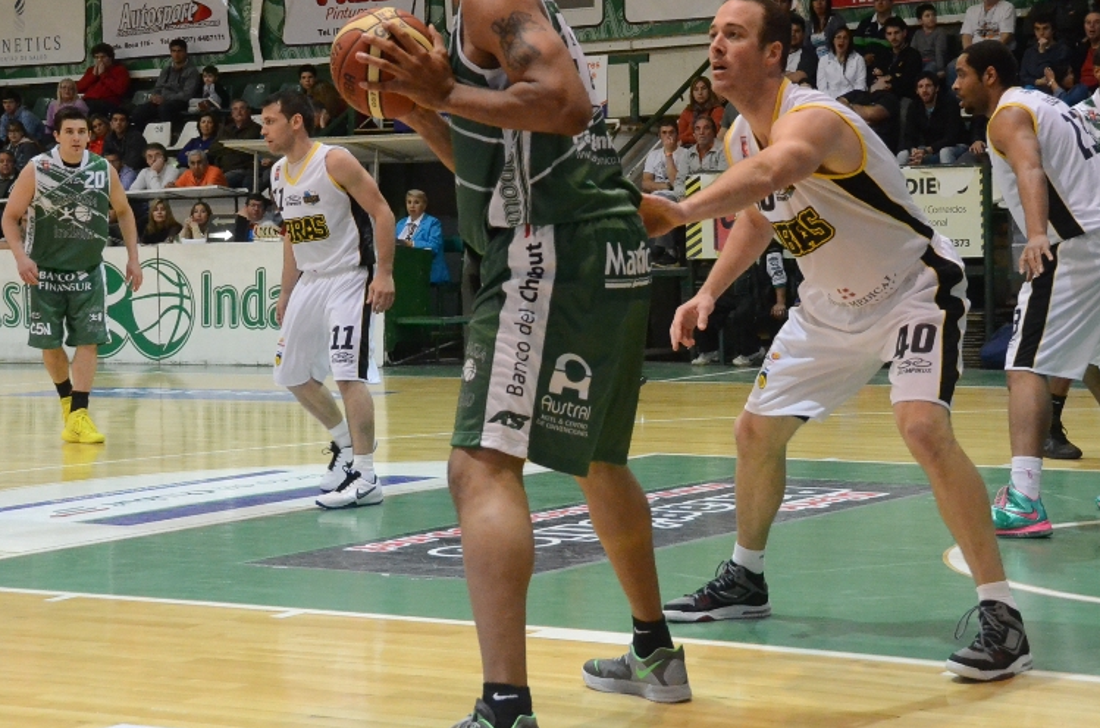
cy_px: 277
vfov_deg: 16.6
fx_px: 2500
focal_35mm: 82
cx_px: 611
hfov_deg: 24.8
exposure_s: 1/320
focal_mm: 40
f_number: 5.6
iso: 5000
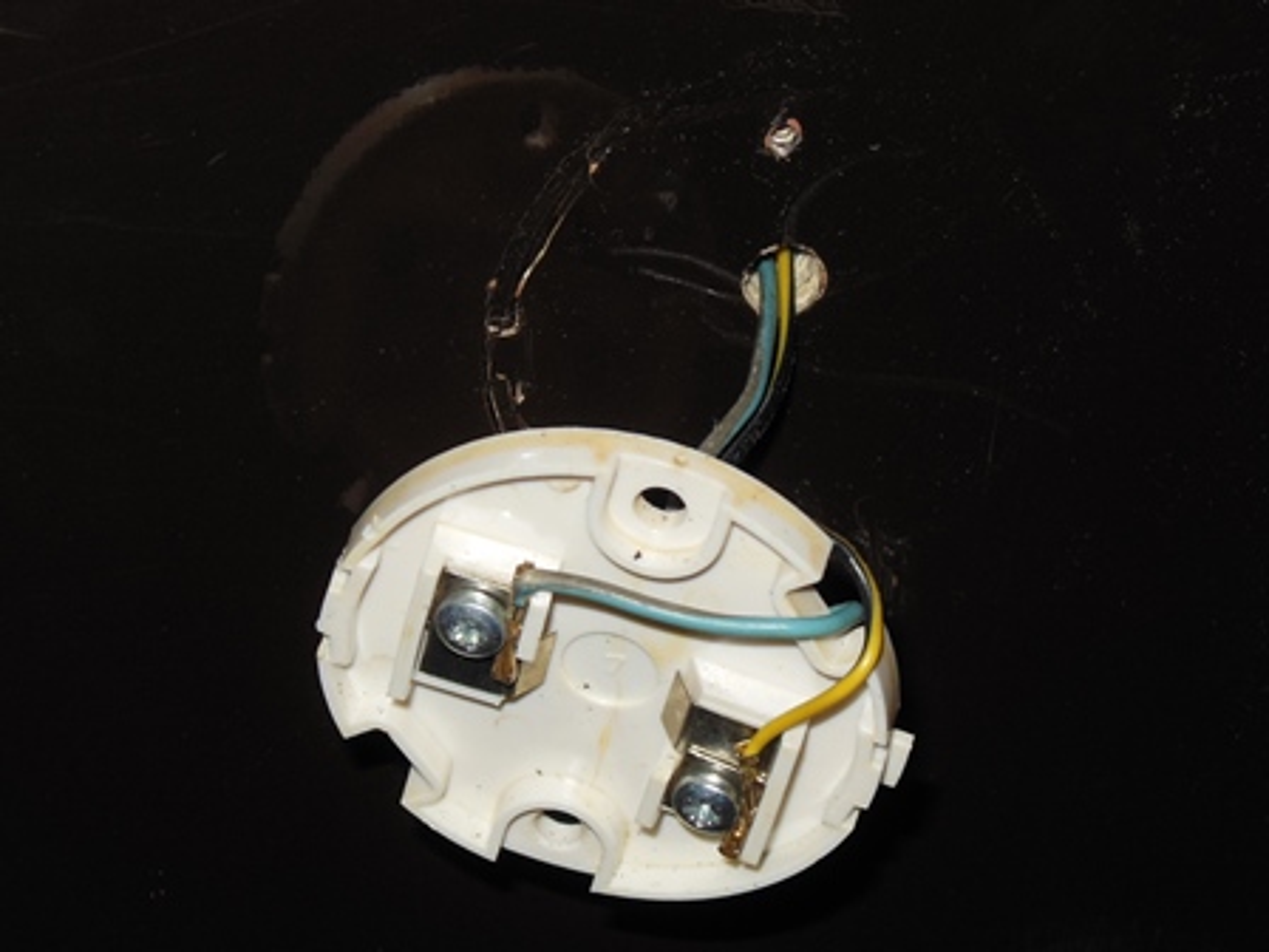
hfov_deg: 29.4
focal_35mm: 66
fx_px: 2420
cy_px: 476
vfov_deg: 22.3
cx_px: 634
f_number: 4.3
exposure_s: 1/60
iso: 125
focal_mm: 11.7
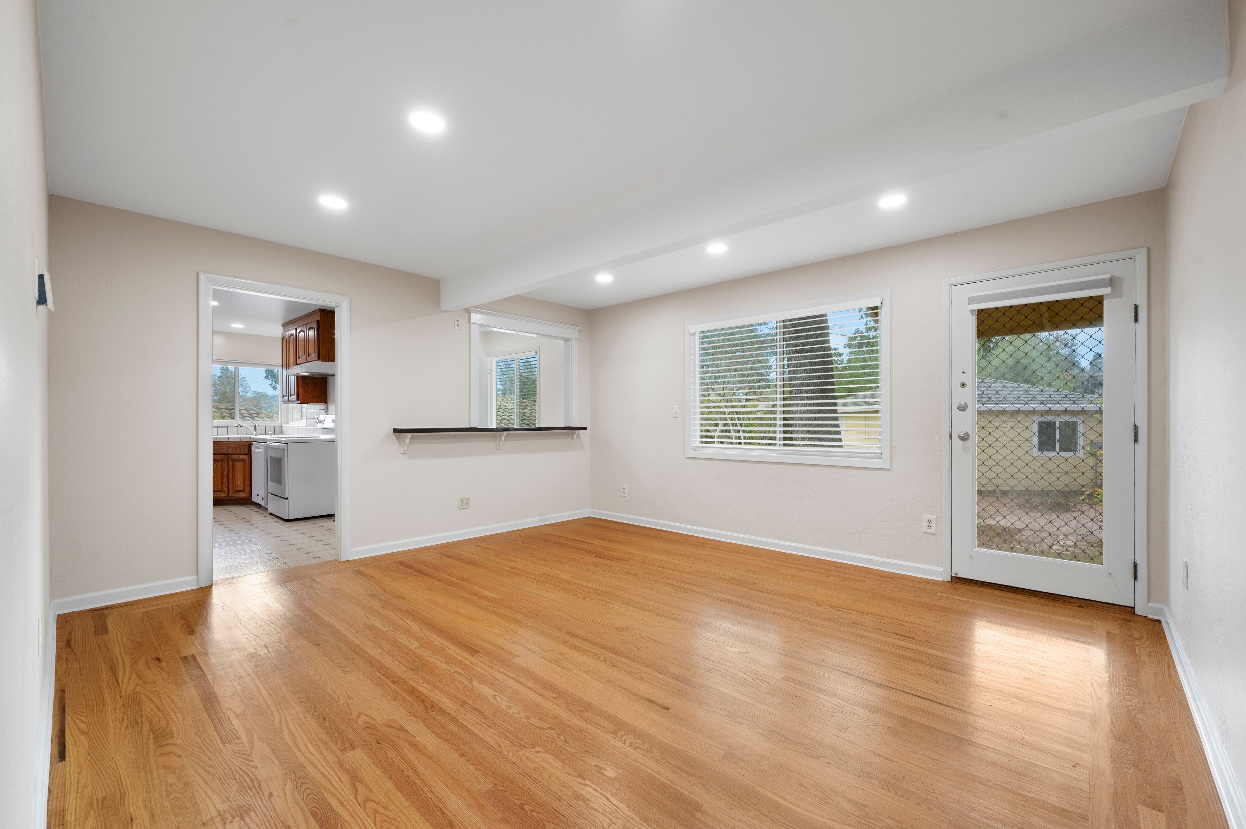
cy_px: 414
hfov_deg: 100.4
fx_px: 519
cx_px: 623
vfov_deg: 77.2
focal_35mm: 15
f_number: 9
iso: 320
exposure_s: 1/5
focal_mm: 15
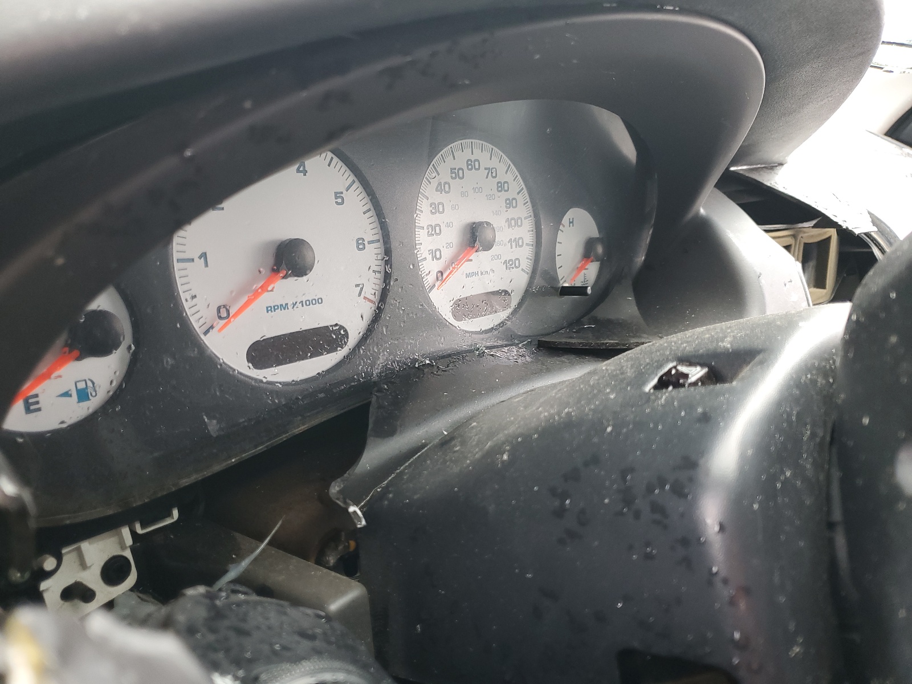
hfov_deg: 67.3
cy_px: 342
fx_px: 685
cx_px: 456
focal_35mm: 26
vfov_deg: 53.1
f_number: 1.5
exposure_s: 1/120
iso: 67
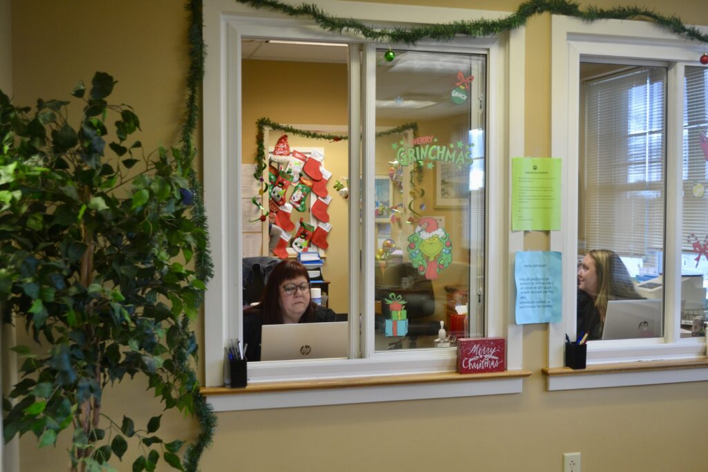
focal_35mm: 42
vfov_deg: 31.9
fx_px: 826
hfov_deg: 46.4
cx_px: 354
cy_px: 236
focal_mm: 28
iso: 400
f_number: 4.5
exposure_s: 1/20
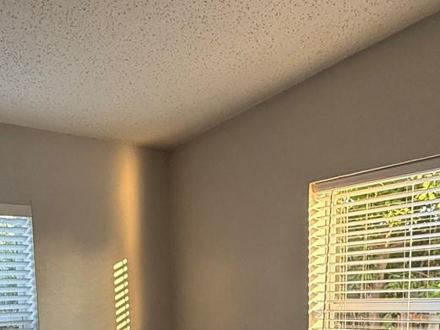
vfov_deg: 29.9
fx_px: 547
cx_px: 122
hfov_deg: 42.8
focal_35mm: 43
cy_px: 371
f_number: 2.2
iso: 125
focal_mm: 2.22
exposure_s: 1/99
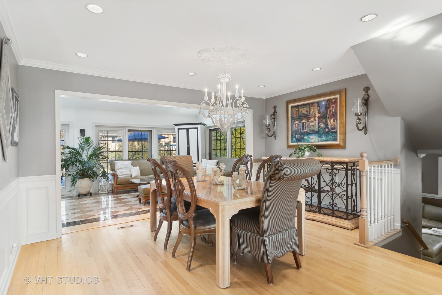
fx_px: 221
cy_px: 148
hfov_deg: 90.0
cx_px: 221
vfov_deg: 67.4
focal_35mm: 18
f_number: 8
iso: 200
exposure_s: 1/25
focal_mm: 12
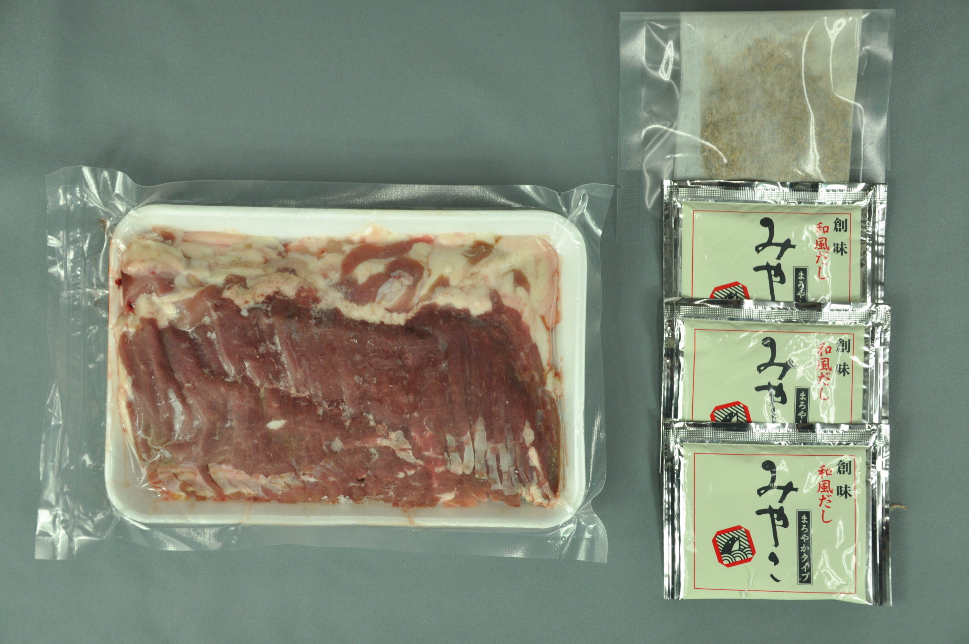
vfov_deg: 18.9
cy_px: 322
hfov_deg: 28.1
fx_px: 1936
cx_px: 484
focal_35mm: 72
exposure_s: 1/40
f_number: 5
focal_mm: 48
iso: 200
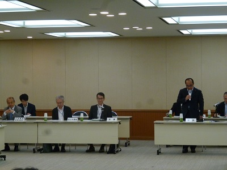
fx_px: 656
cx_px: 114
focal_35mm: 100
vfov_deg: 14.8
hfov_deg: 19.6
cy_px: 85
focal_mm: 17.8
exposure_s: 1/40
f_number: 5.3
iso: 400
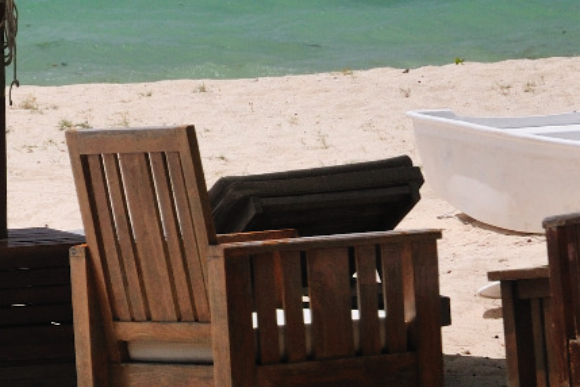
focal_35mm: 386
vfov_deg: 3.6
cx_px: -195
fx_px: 6218
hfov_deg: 5.3
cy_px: 227
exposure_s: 1/640
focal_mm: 68
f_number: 5.6
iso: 200
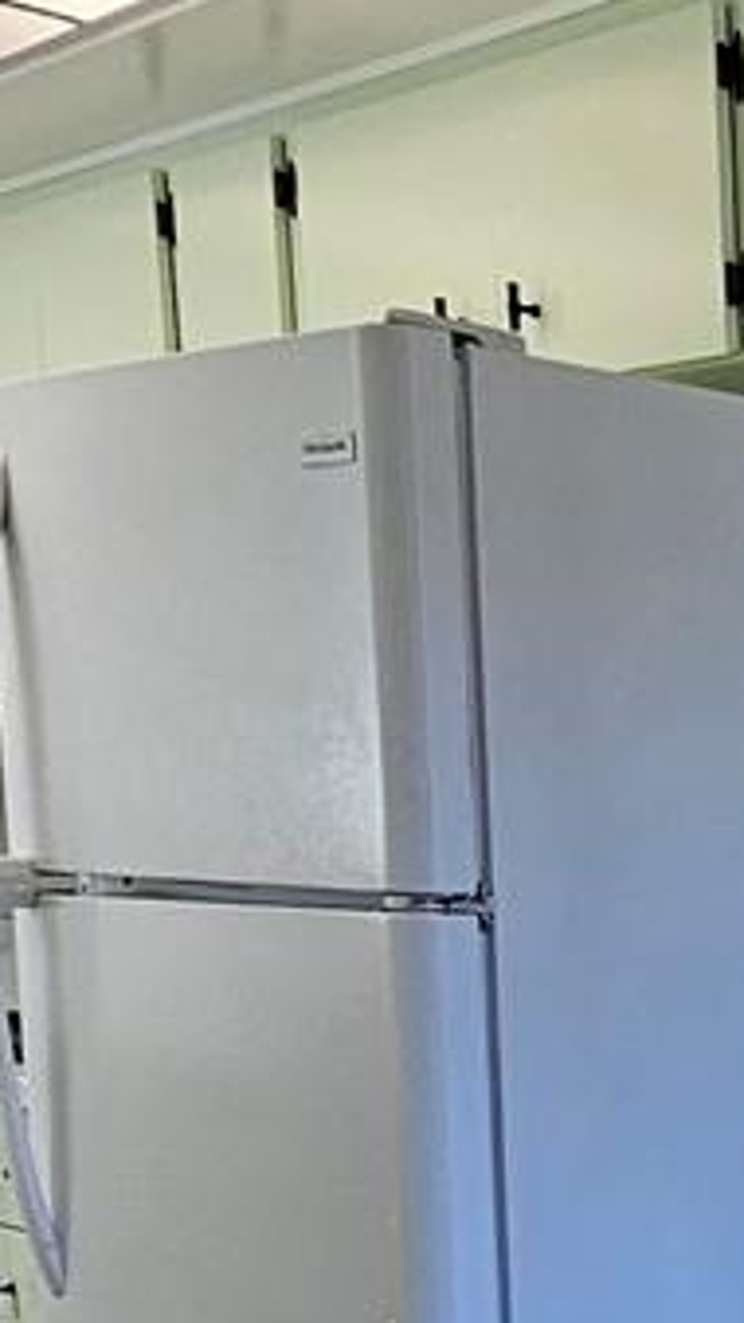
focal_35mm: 67
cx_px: 1492
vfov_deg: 29.5
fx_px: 2351
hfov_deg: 14.8
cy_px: 1300
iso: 80
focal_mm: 2.2
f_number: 2.2
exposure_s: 1/120
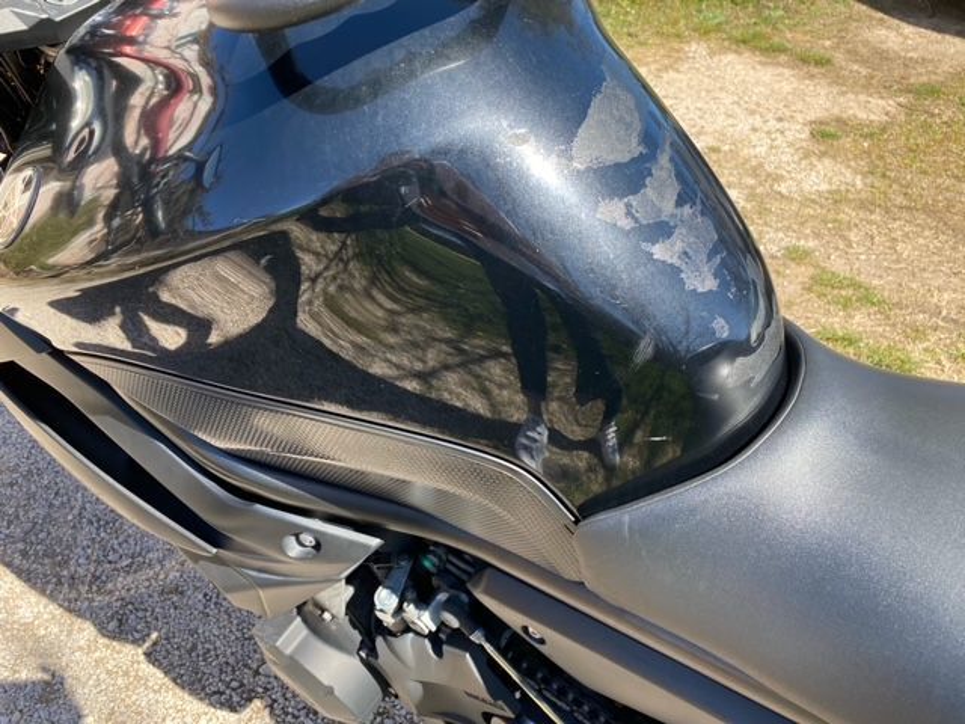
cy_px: 362
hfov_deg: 67.3
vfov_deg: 53.1
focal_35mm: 26
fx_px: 725
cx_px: 482
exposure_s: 1/591
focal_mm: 4.25
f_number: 1.8
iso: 32
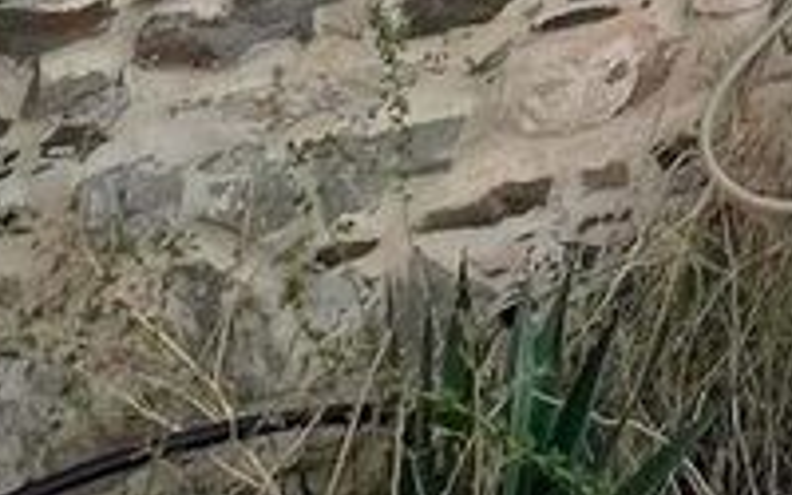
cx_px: 1521
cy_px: -832
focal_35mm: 88
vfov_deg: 11.3
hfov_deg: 17.7
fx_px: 1899
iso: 32
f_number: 1.8
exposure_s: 1/1167
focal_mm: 1.57
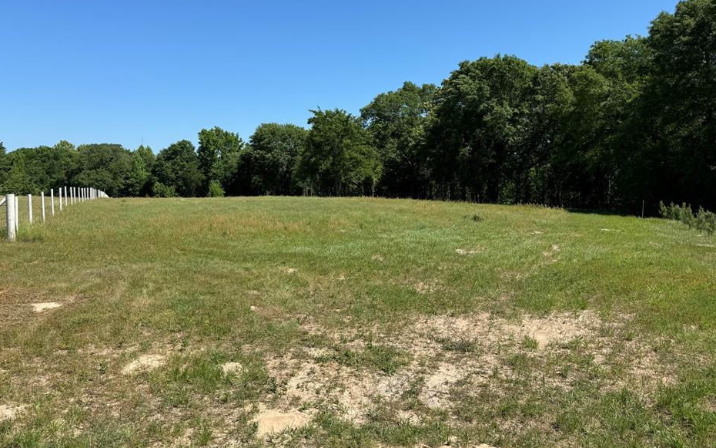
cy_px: 168
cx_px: 365
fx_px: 546
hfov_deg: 66.5
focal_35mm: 28
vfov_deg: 44.2
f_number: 1.78
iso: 80
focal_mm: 6.76
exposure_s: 1/4310
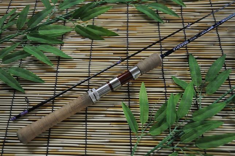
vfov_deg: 39.9
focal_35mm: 33
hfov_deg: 57.3
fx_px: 215
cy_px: 78
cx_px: 118
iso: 800
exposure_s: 1/60
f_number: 3.8
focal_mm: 22
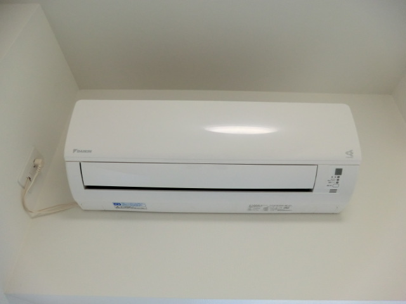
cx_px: 203
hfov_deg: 71.6
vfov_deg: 56.8
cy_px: 152
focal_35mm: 24
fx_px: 281
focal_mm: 4.3
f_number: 3.2
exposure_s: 1/60
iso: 125
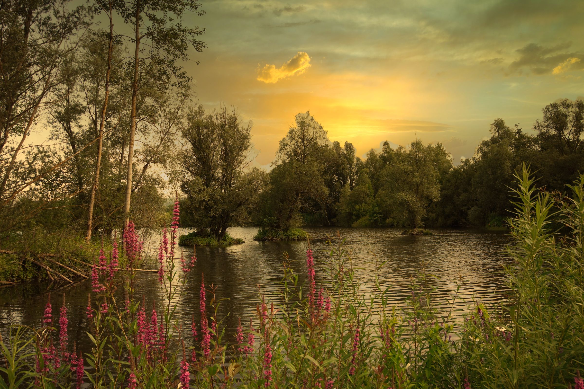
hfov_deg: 61.9
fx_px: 487
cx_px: 292
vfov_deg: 43.6
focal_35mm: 30
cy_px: 194
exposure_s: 1/640
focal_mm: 20
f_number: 7.1
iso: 400
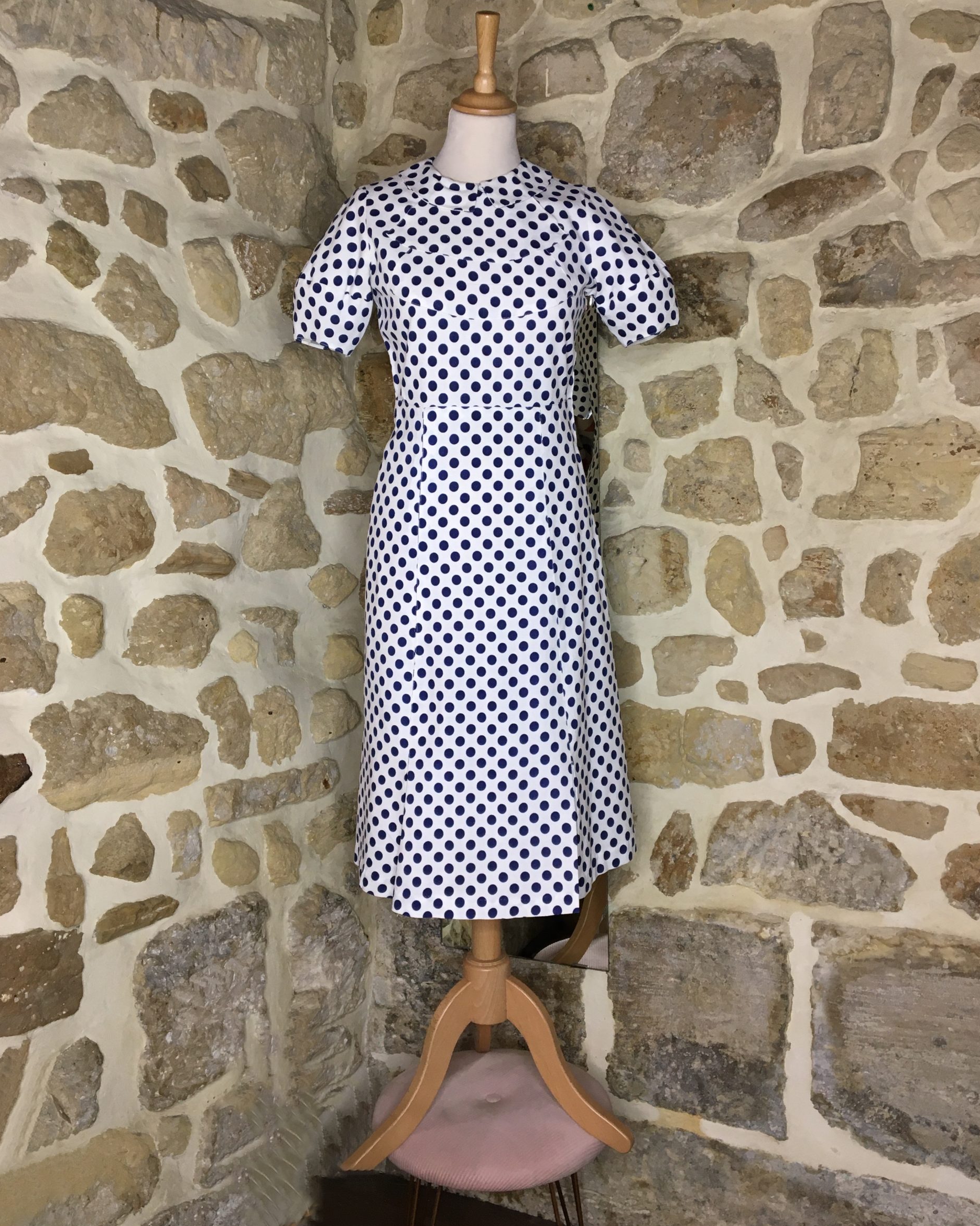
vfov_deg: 57.2
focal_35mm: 31
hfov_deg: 47.1
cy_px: 586
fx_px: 1124
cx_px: 485
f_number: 2.2
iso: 80
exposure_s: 1/33
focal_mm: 4.15
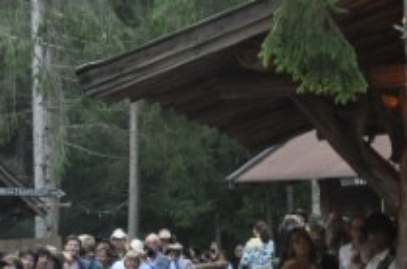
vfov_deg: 7.1
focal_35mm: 192
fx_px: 2166
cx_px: -56
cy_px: 173
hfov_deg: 10.6
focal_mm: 42
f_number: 4.5
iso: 800
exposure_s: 1/60
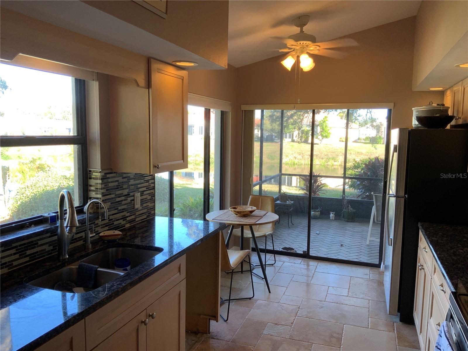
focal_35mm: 29
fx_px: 392
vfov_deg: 48.2
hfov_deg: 61.7
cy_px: 176
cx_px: 234
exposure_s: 1/120
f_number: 1.8
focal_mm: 3
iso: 40
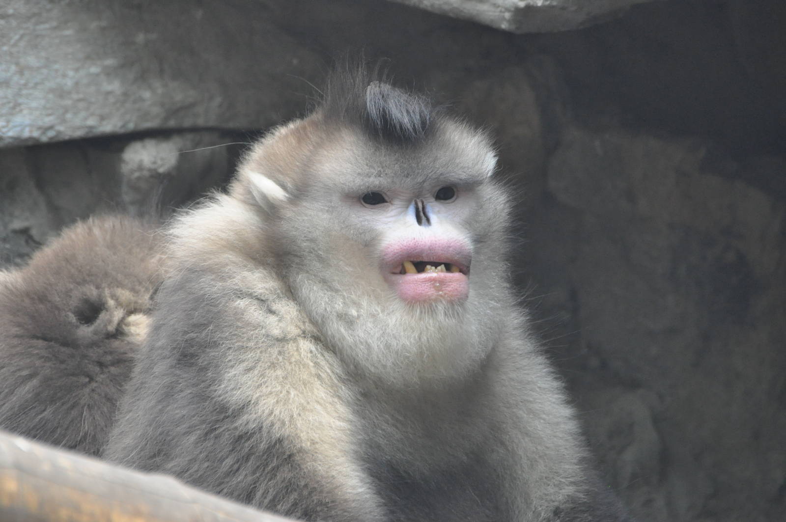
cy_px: 261
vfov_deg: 3.0
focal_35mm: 450
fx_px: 9814
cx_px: 393
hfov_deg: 4.6
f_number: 5.6
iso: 1600
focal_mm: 300
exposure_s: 1/400
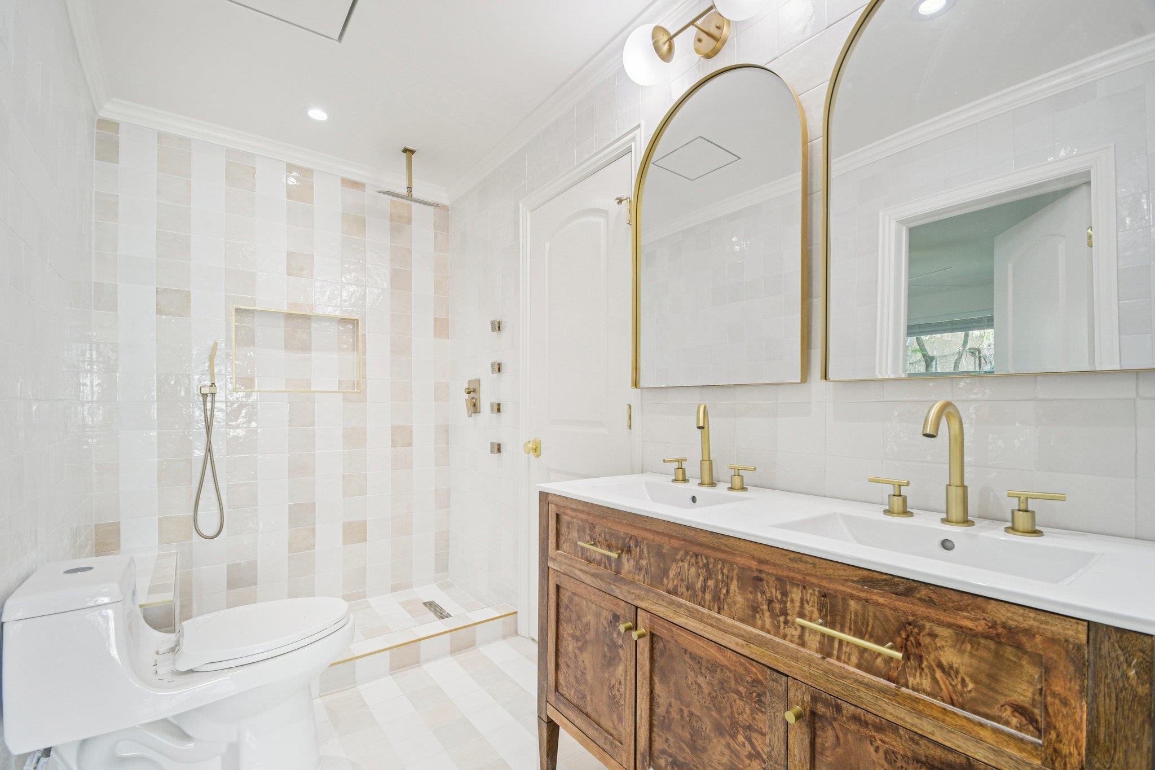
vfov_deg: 77.3
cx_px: 578
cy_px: 385
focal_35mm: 15
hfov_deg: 100.4
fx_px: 481
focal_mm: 10
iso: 400
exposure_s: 1/30
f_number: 8
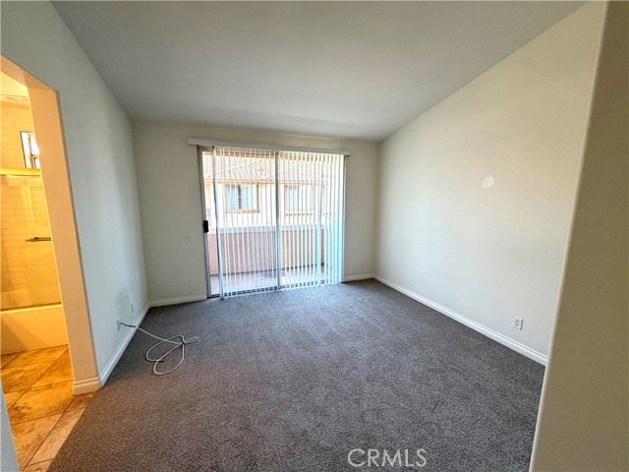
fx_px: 254
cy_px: 236
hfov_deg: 102.1
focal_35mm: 14
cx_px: 314
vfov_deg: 85.7
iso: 125
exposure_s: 1/120
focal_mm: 2.22
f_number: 2.2
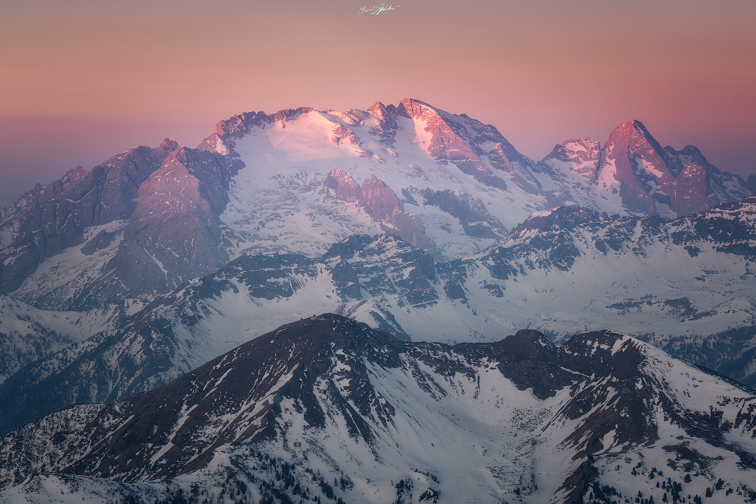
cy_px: 252
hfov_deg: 19.5
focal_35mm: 105
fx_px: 2205
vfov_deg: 13.0
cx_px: 378
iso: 100
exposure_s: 1/15
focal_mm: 70
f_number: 10
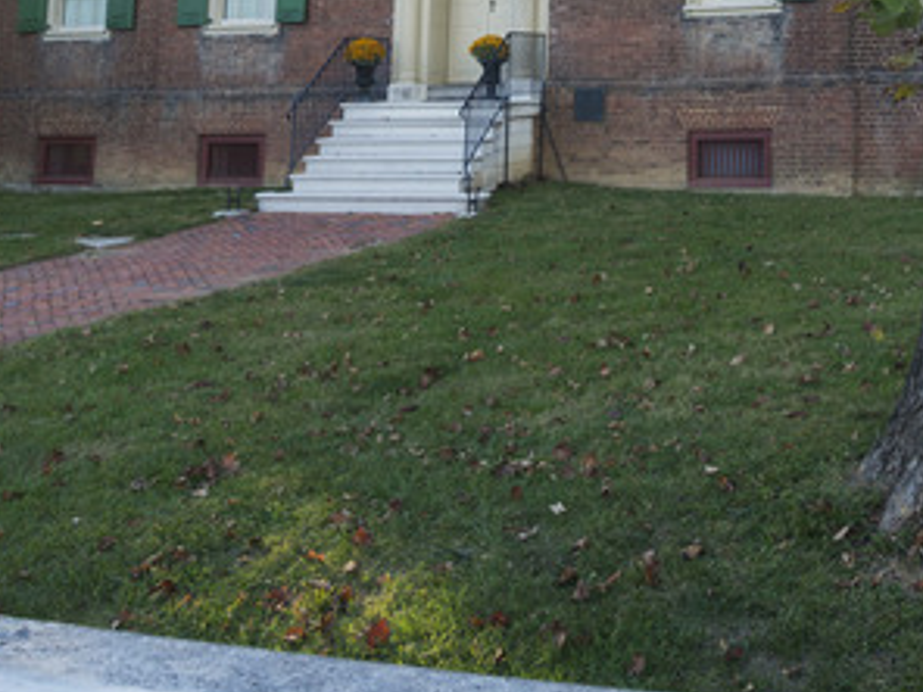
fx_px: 1147
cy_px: -100
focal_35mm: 43
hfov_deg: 42.2
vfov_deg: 29.7
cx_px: 720
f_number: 8
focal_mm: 17
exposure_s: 1/30
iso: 200
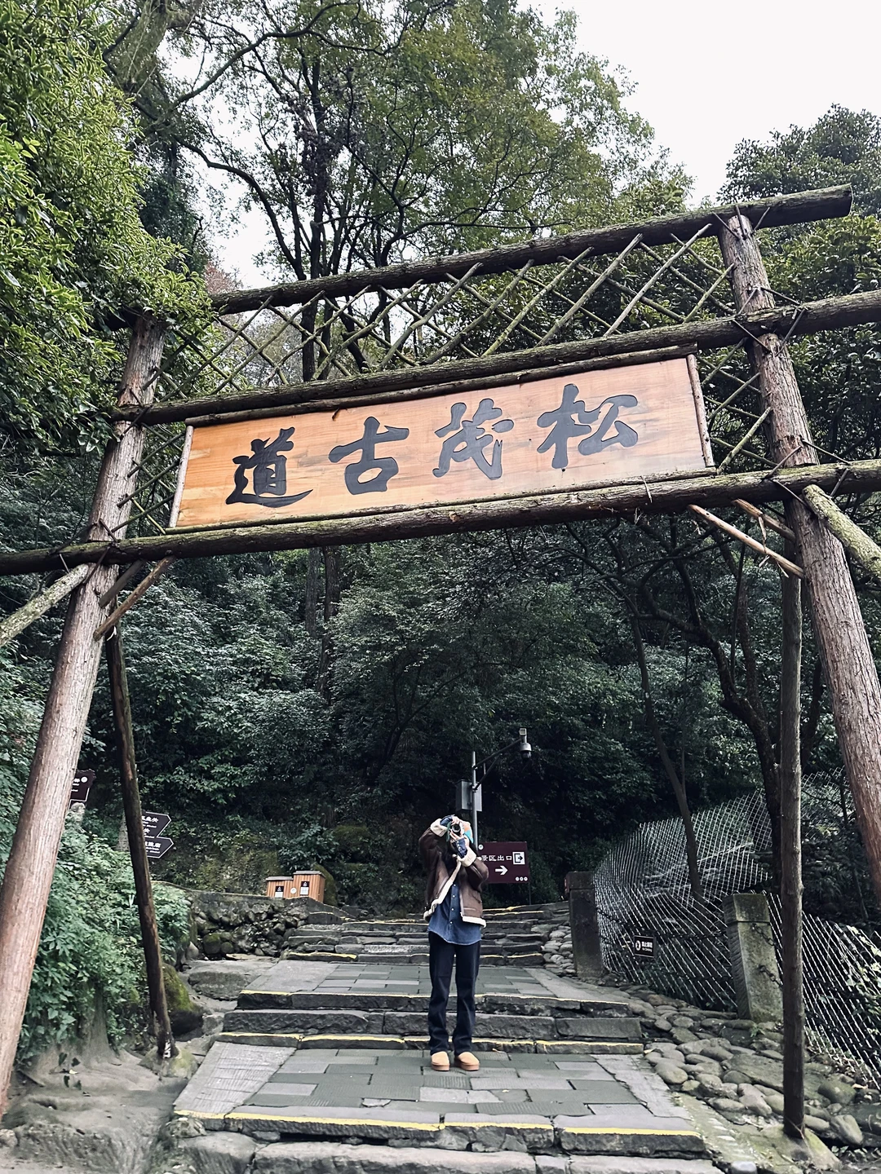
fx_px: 814
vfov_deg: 71.6
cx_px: 440
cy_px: 587
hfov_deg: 56.8
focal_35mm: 24
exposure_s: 1/60
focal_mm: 6.86
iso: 640
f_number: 1.78
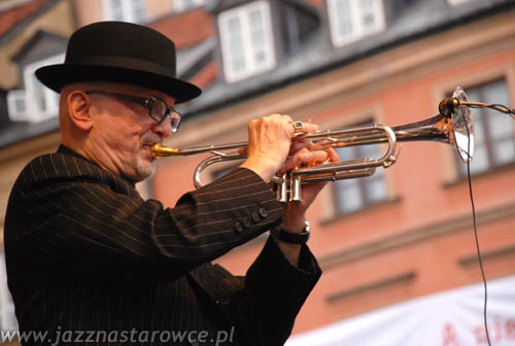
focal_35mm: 180
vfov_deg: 7.7
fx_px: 2581
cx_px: 258
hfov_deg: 11.4
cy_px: 173
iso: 400
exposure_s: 1/30
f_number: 5.6
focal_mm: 120
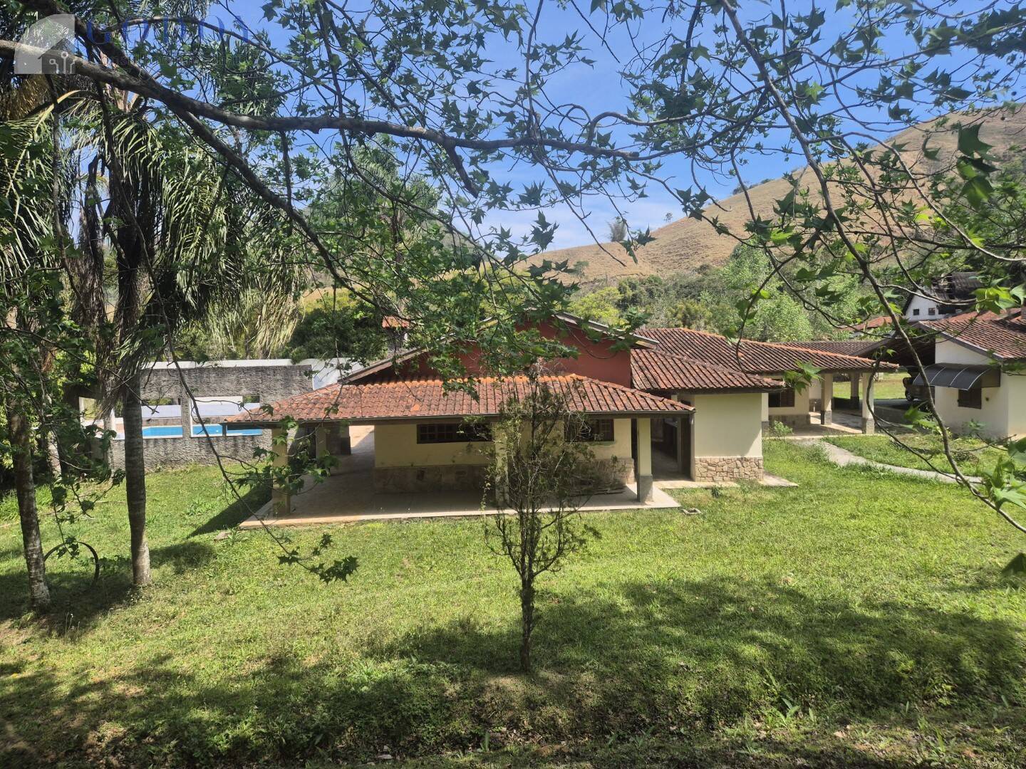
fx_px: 682
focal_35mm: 23
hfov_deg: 73.9
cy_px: 384
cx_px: 513
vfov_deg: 58.9
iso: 25
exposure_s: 1/1018
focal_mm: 5.4
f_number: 1.8
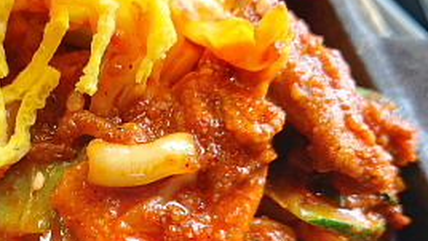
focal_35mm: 65
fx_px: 738
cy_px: 187
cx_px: 70
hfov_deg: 31.3
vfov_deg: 18.4
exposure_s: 1/60
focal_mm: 4.58
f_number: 2
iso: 100
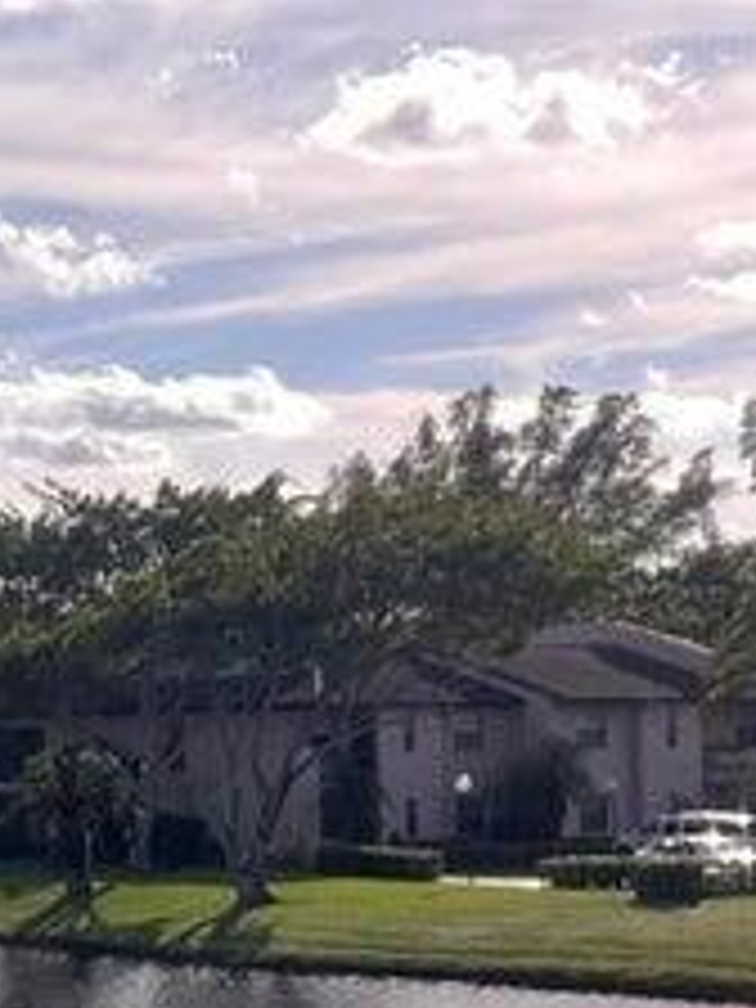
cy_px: 644
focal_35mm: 119
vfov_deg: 16.5
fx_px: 3465
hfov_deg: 10.9
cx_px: -936
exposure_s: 1/749
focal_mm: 4.2
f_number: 1.6
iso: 32
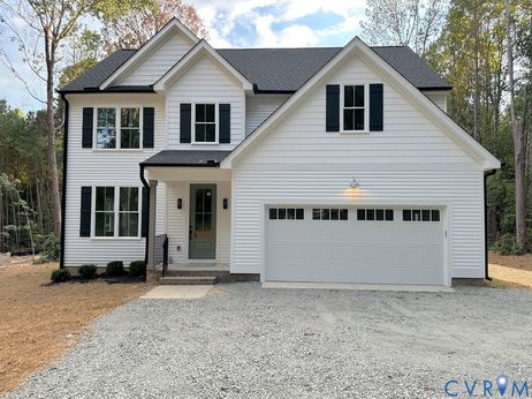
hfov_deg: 67.3
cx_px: 272
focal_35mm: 26
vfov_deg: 53.0
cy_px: 187
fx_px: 399
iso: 80
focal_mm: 6.86
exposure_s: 1/467
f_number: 1.78
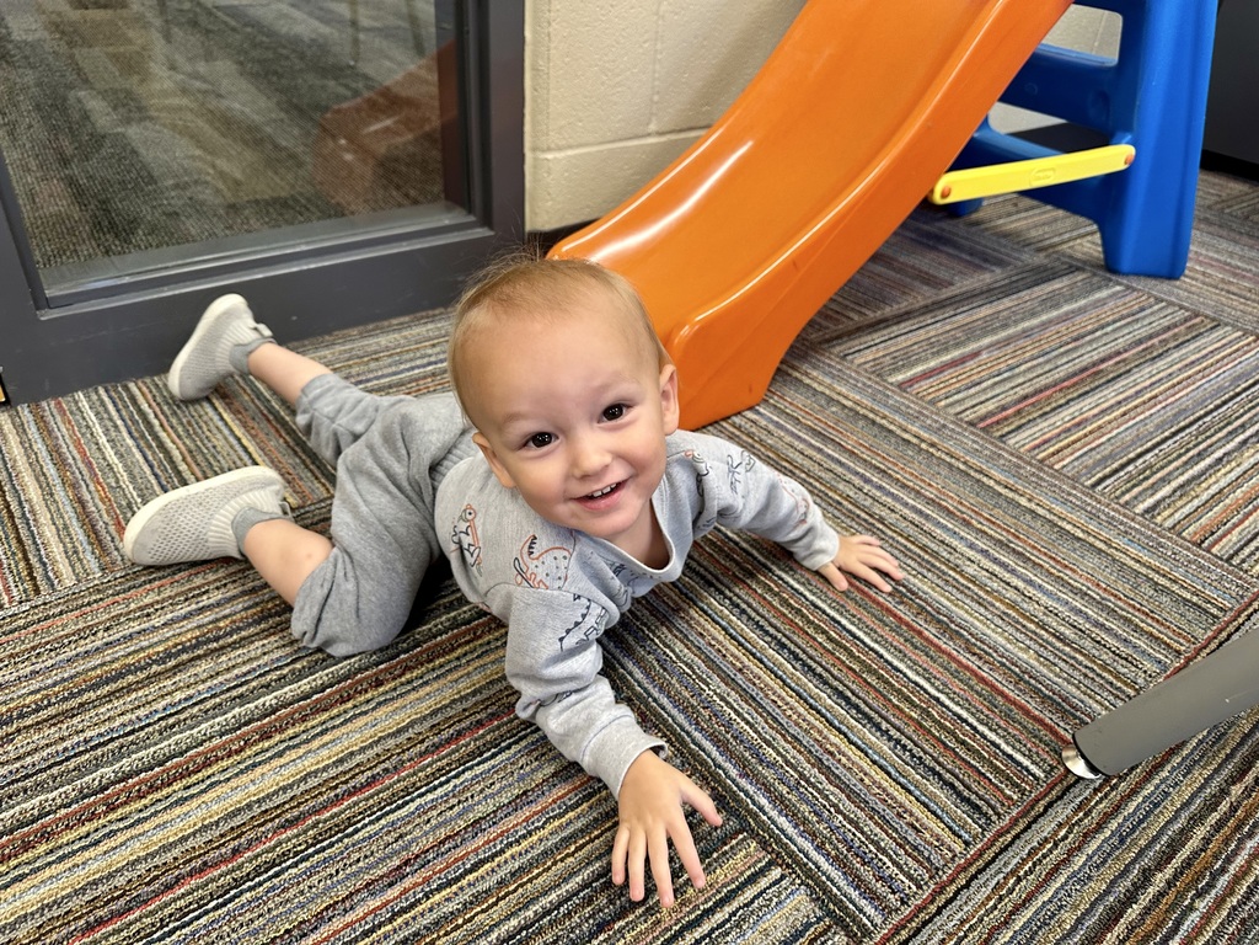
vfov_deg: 56.8
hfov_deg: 71.6
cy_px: 472
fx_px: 873
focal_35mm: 24
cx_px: 630
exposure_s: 1/85
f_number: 1.78
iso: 250
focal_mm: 6.86
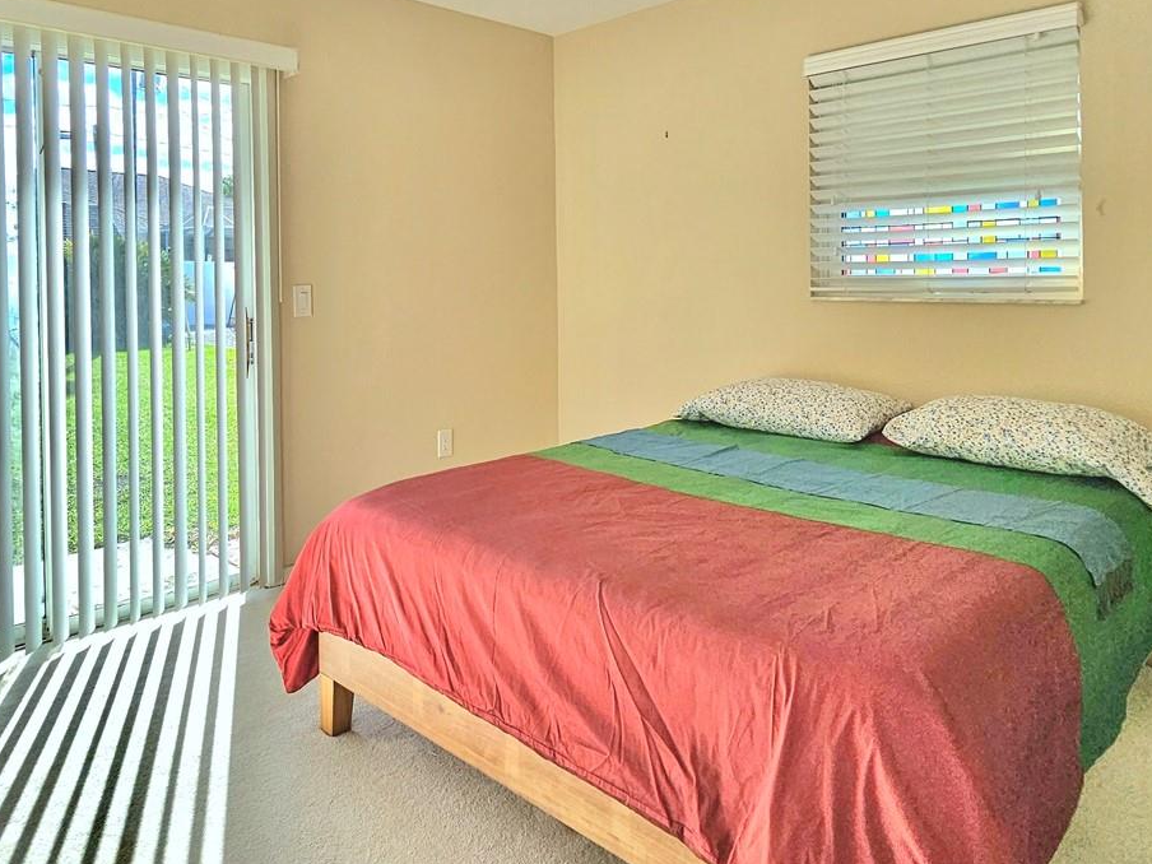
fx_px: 765
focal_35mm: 23
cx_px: 494
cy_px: 287
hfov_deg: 73.5
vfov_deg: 57.6
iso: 50
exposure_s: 1/1000
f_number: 2.2
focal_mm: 2.2
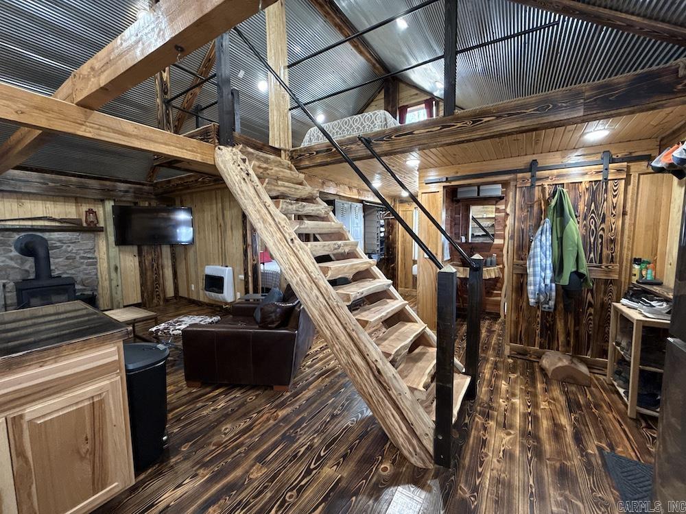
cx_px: 343
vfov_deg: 85.7
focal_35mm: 14
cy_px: 257
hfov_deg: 102.1
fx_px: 277
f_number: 2.2
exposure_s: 1/60
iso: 500
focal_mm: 2.22
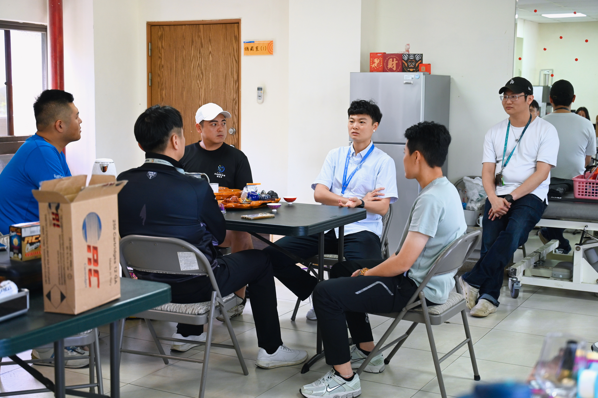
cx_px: 299
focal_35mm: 50
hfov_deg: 39.6
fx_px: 830
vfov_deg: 27.0
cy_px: 199
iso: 800
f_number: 4
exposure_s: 1/160
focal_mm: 50
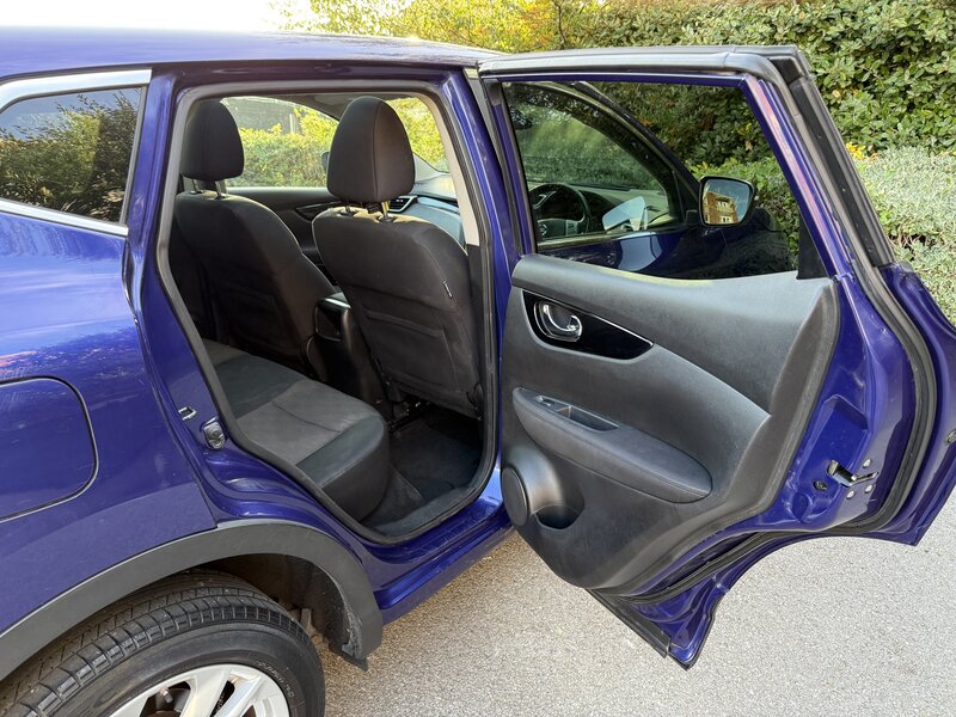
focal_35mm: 24
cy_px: 358
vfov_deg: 56.8
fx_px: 663
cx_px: 478
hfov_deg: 71.6
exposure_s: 1/97
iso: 200
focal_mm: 6.76
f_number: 1.78
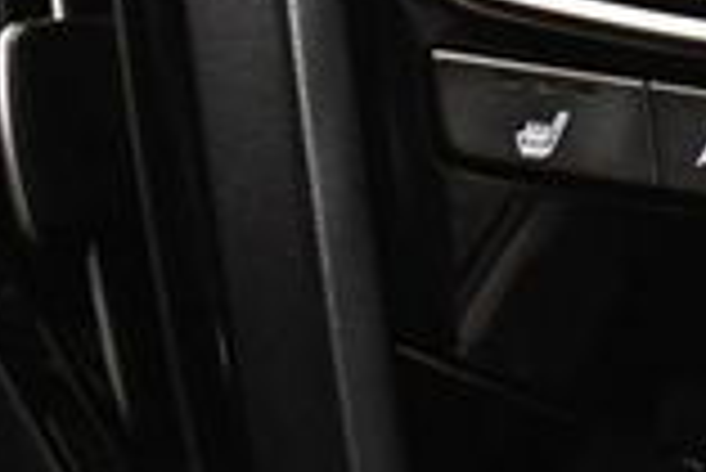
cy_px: -364
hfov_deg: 13.1
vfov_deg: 9.0
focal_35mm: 147
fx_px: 2885
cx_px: 1115
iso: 3200
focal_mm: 18
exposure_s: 1/80
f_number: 3.5
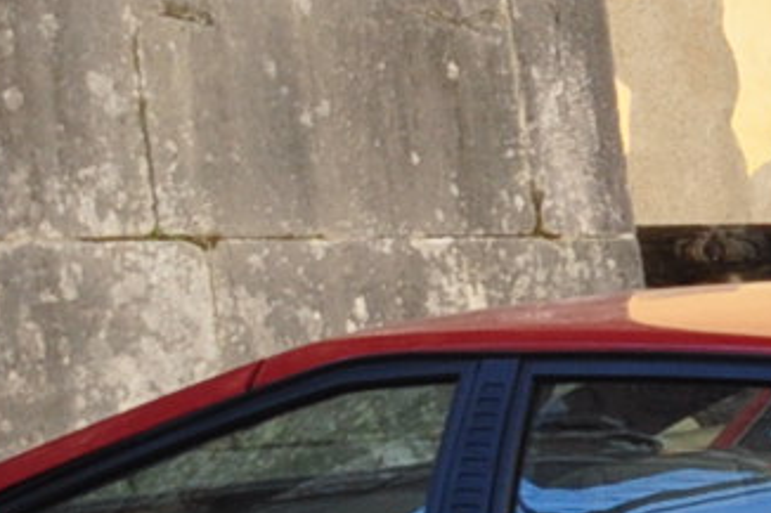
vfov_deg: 5.5
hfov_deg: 7.4
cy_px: -156
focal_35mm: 246
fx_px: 5272
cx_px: 2315
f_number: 10
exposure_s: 1/200
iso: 400
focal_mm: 25
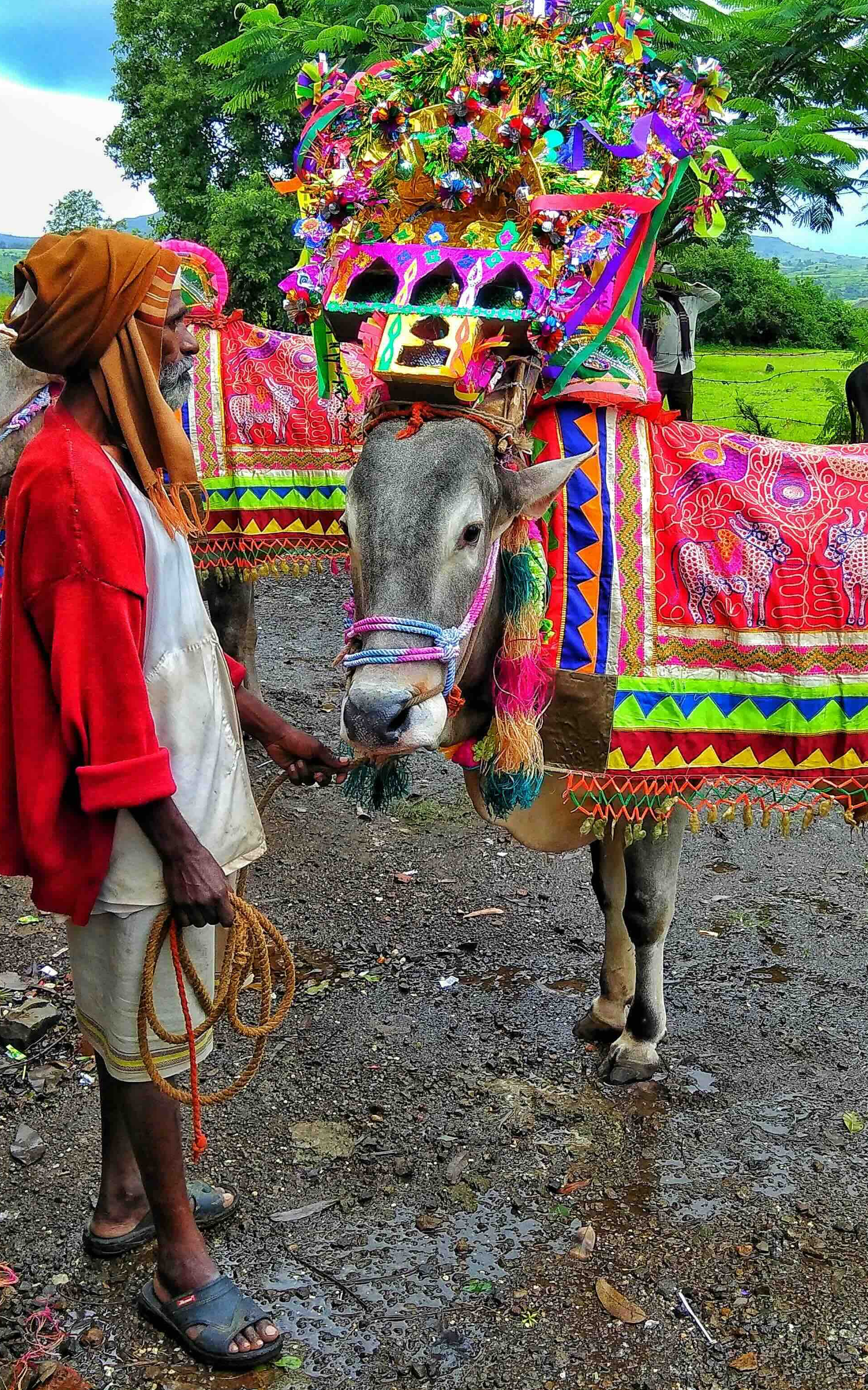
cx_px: 506
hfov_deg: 41.7
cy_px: 693
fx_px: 1136
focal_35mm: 30
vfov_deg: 62.9
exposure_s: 1/182
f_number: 2
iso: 100
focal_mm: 3.57
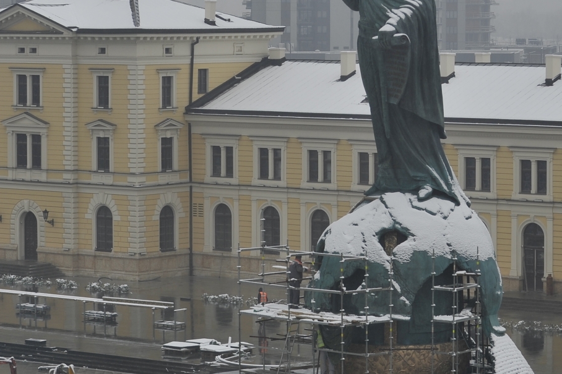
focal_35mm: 164
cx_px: 412
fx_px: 2560
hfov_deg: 12.5
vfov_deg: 8.4
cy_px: 129
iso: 200
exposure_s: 1/80
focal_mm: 70
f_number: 4.5
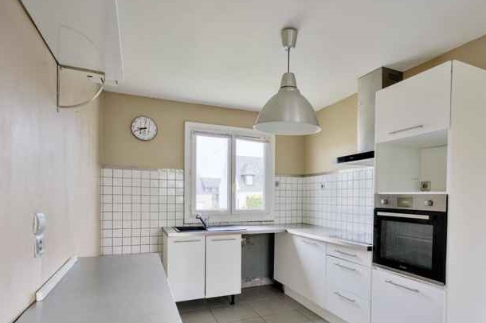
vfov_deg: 58.7
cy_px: 202
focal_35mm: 21
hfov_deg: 81.0
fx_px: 283
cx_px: 265
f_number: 8
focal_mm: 16
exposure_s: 1/200
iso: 800
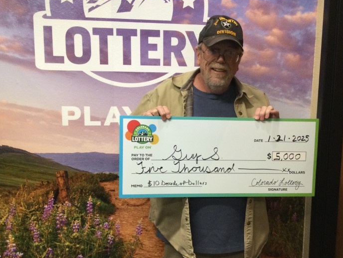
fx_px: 456
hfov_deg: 41.2
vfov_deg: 31.5
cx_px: 191
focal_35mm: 46
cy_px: 152
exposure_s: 1/30
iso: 80
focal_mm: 3.3
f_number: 2.4
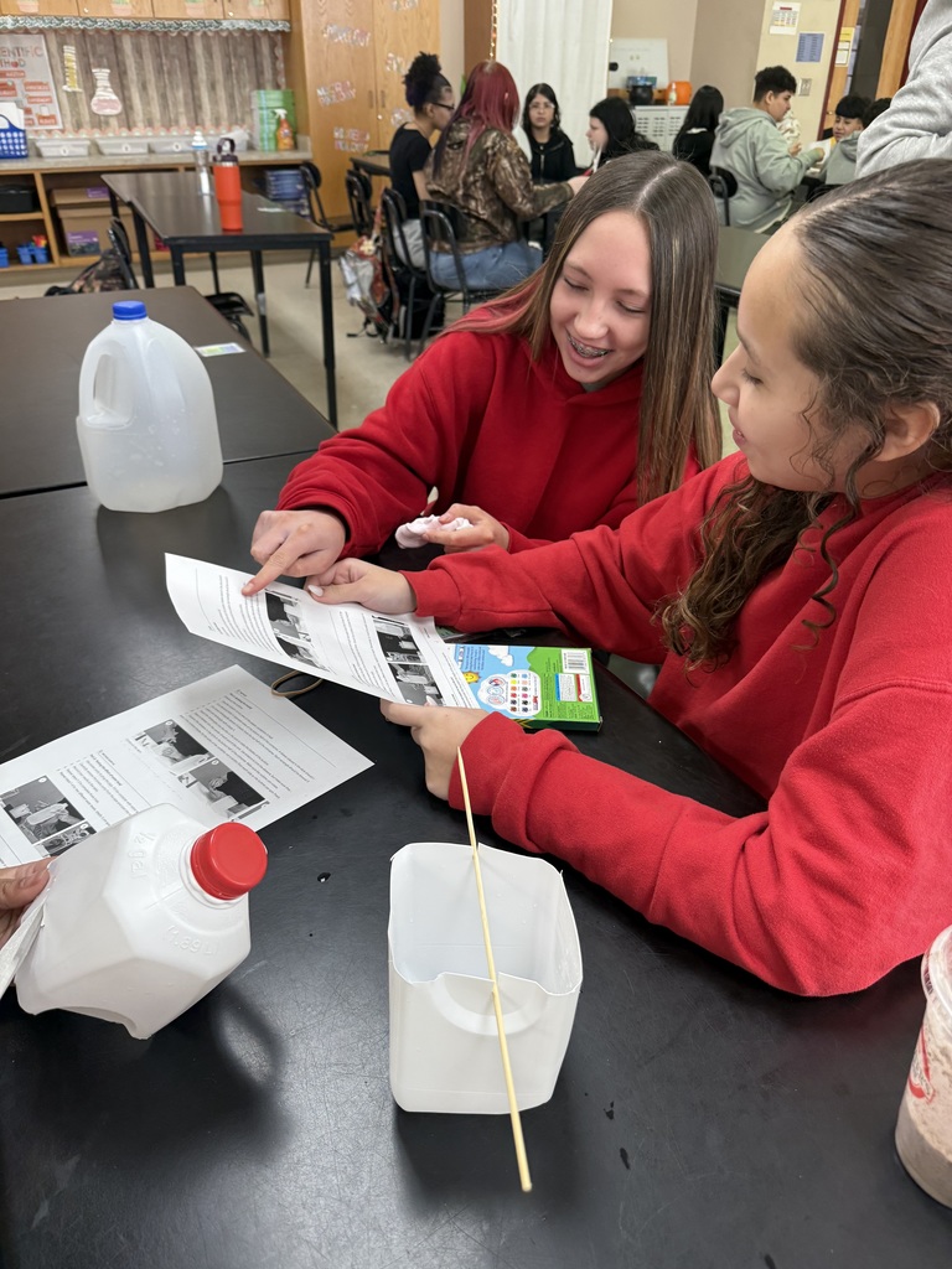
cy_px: 634
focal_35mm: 24
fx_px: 880
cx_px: 476
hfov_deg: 56.8
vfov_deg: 71.6
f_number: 1.78
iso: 200
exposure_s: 1/120
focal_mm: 6.76
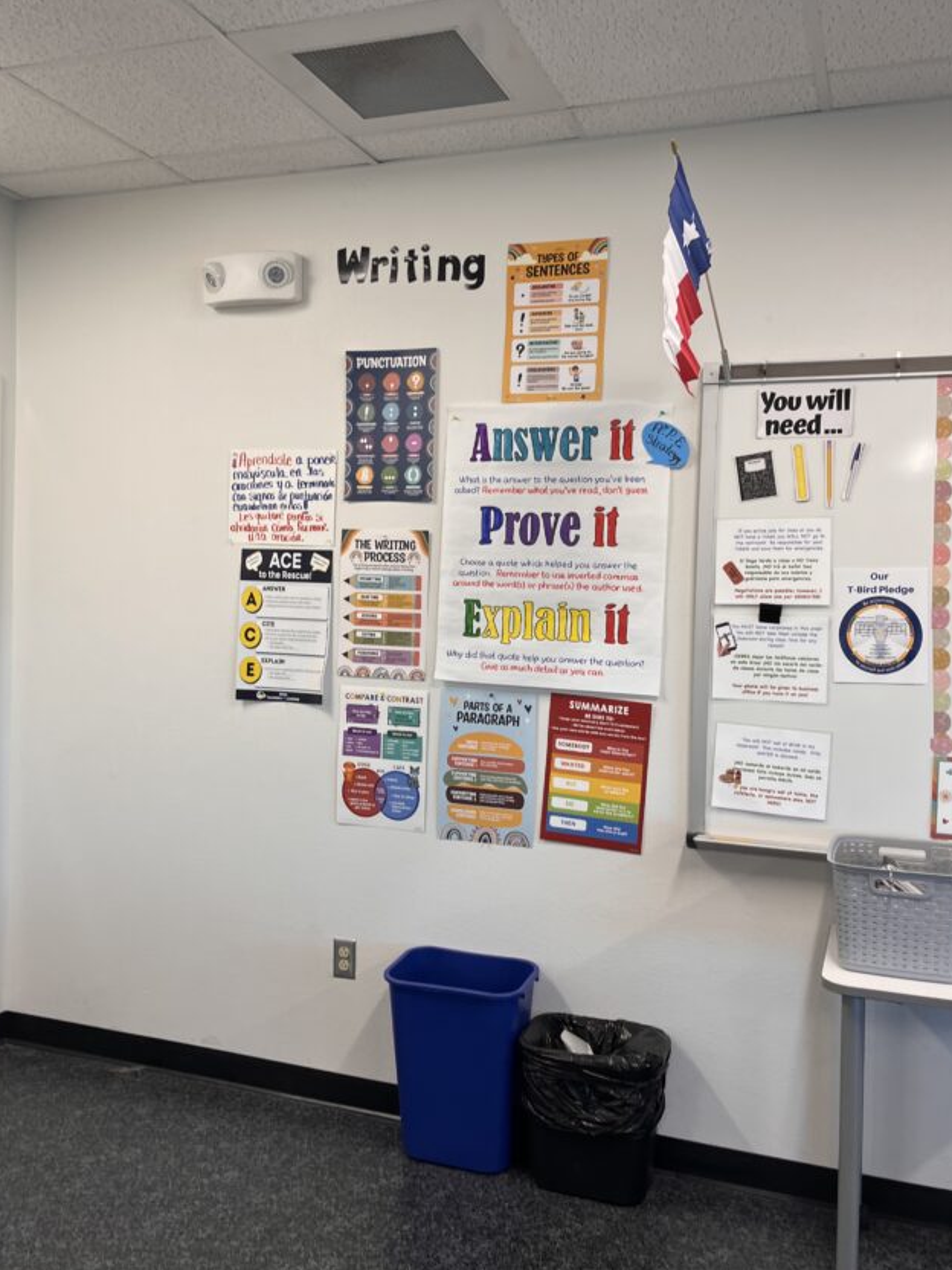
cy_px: 604
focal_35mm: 32
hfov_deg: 44.1
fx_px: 1173
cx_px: 424
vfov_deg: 56.8
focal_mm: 5.1
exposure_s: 1/121
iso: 50
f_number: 1.6
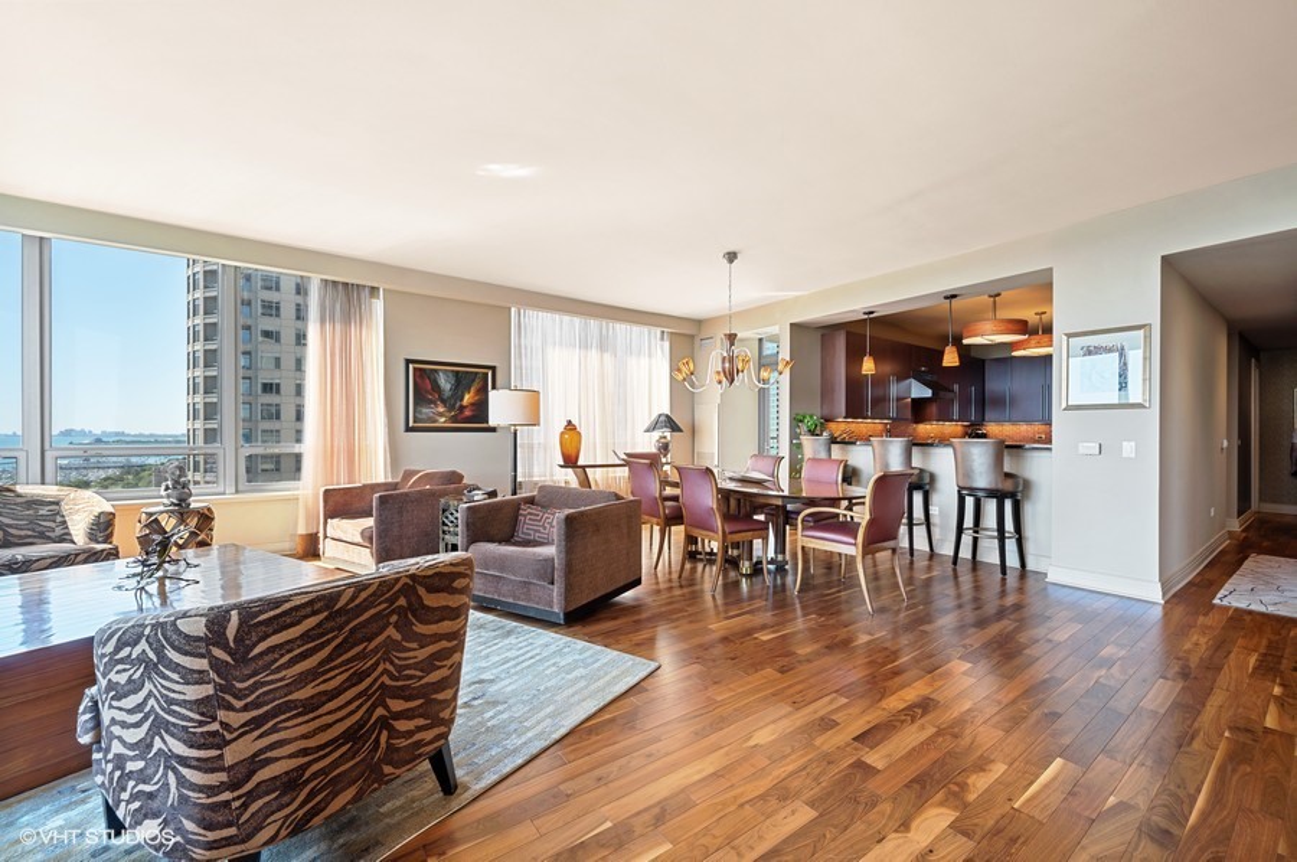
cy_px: 431
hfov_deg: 104.3
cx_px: 648
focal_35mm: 14
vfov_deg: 81.1
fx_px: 504
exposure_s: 1/2
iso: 200
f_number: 9.5
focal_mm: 14
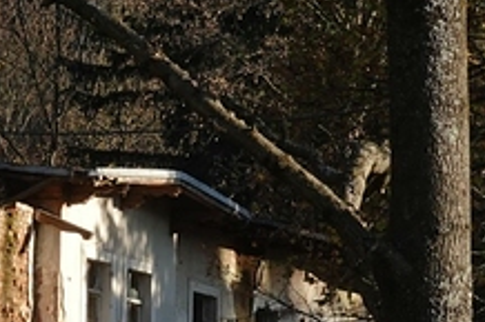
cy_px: 530
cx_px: -340
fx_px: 5196
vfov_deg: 3.5
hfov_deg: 5.3
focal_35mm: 386
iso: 125
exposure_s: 1/160
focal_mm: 30.85
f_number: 8
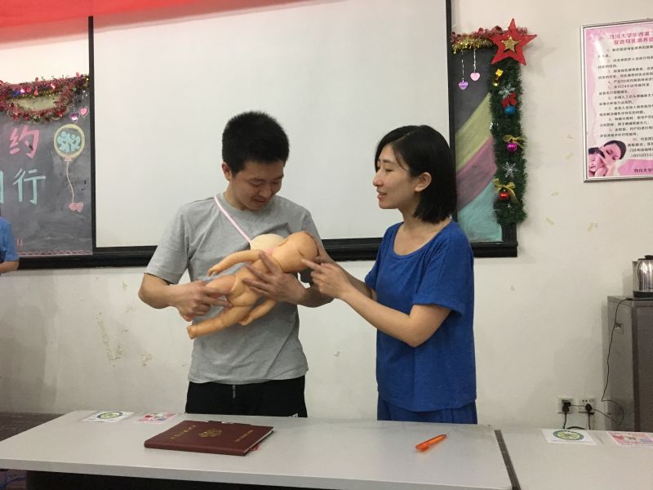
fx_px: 547
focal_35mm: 29
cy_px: 245
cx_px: 326
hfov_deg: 61.7
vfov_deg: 48.2
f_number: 2.2
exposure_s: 1/25
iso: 250
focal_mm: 4.15
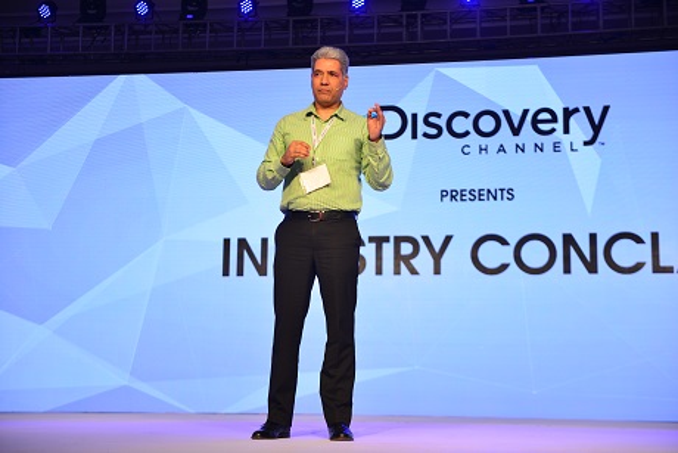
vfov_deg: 24.2
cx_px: 339
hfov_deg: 35.6
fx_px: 1055
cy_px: 226
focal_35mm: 56
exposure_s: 1/250
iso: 400
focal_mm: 56
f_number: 2.8
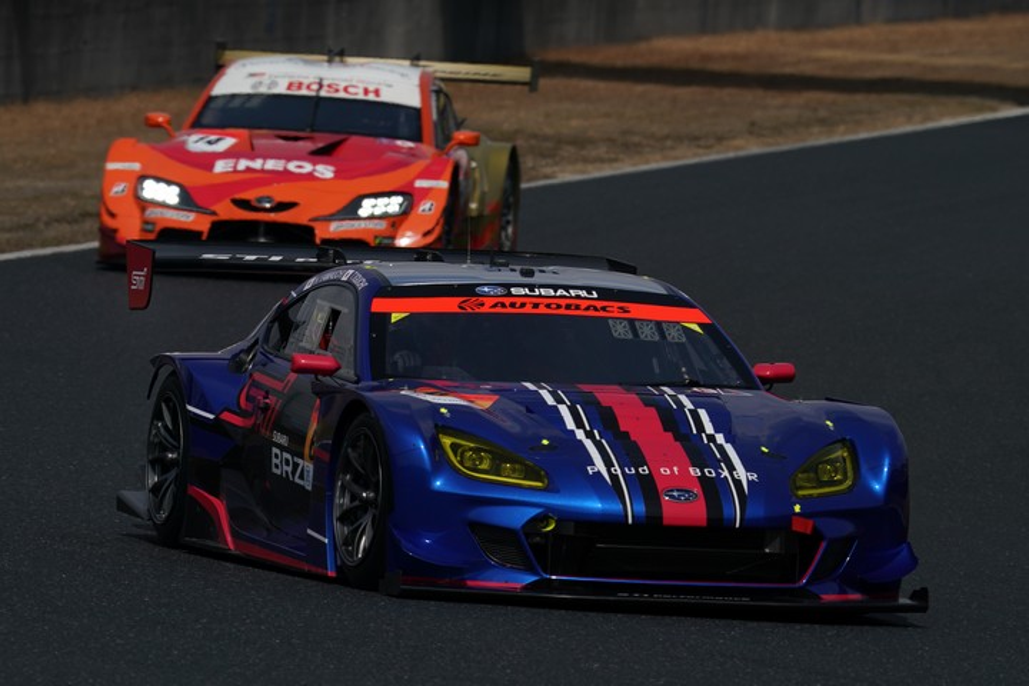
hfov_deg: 4.2
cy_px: 343
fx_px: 14176
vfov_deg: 2.8
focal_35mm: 496
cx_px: 514
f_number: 11
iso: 200
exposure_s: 1/1000
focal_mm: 496
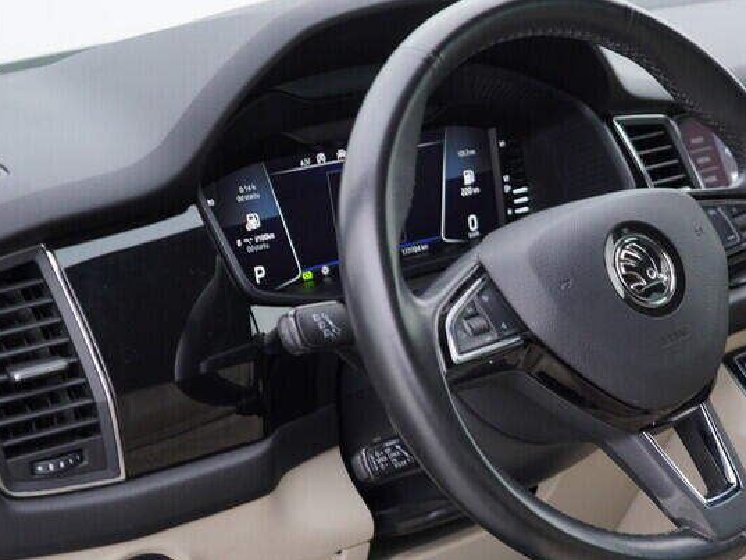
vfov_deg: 22.1
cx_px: 614
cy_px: 406
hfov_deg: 28.6
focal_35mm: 66
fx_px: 1423
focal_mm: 24
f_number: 2.8
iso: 125
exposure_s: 1/40
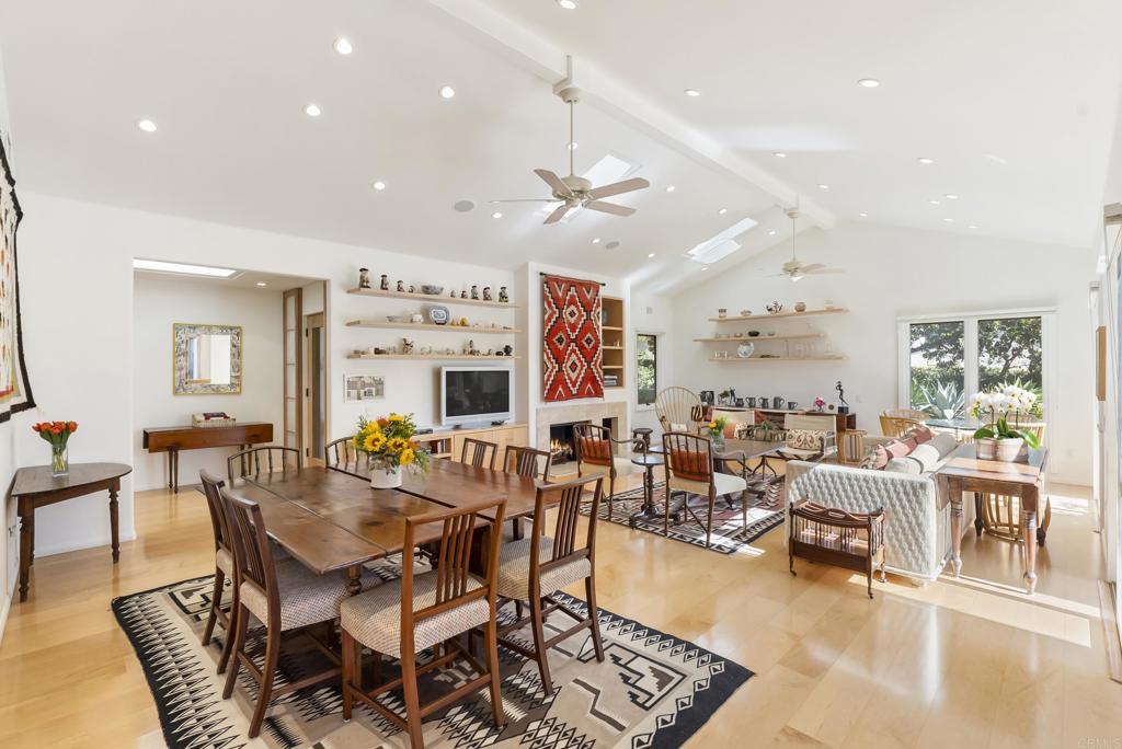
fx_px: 499
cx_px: 561
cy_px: 374
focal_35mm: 16
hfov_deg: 96.7
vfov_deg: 73.8
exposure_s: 1/25
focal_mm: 16
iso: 500
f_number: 8
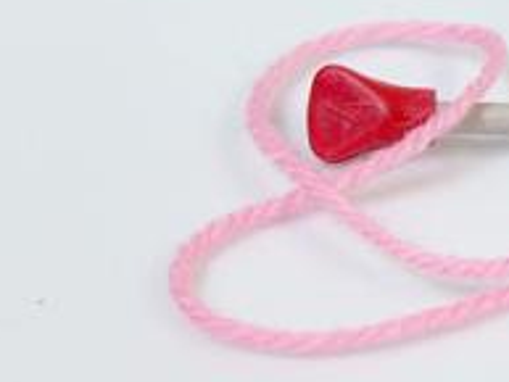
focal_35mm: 174
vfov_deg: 8.5
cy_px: 104
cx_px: 401
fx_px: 2560
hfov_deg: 11.3
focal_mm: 17.25
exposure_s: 1/50.1
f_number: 2.9
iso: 200
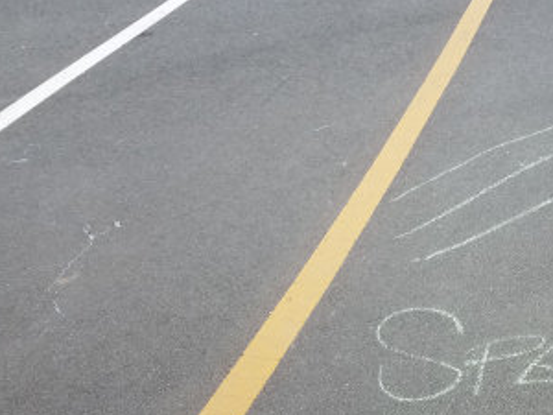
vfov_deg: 27.1
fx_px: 847
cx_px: 529
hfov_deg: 33.6
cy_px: 316
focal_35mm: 53
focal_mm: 4.2
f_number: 1.7
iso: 50
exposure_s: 1/120
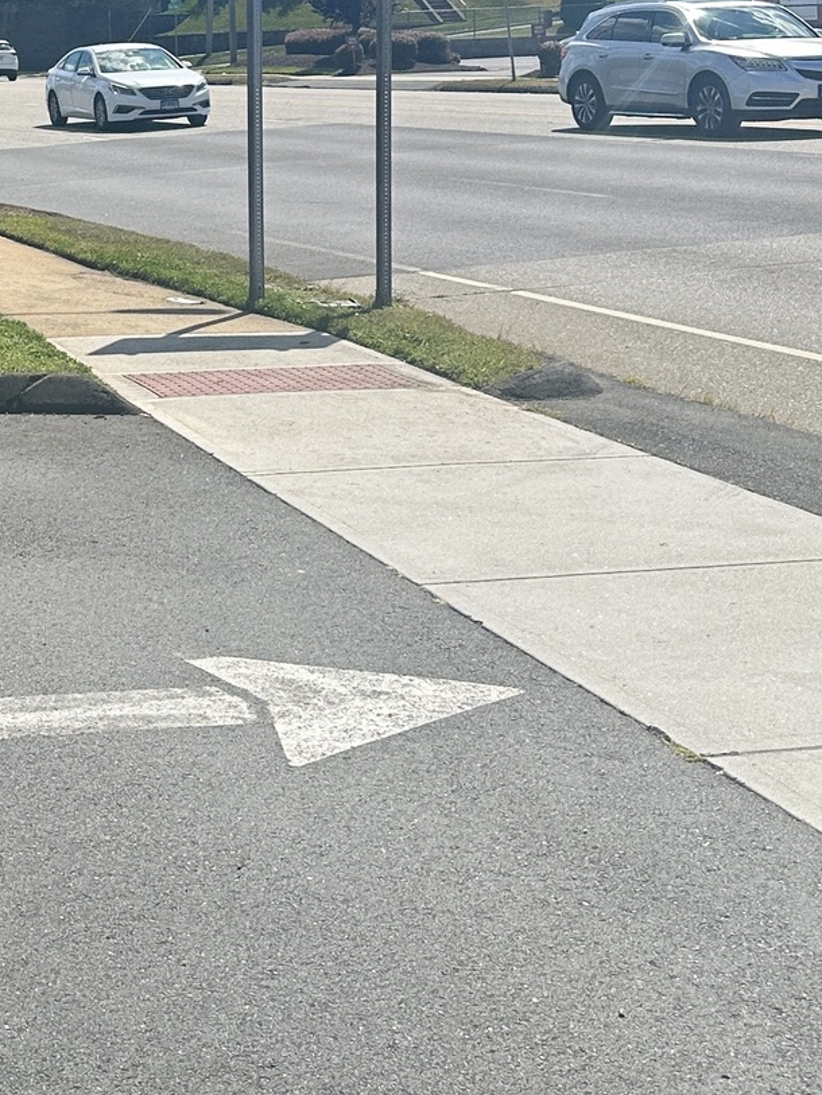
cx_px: -225
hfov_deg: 20.0
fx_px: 2152
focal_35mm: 68
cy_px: 154
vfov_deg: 27.7
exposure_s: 1/3597
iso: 80
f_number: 1.78
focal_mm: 6.86
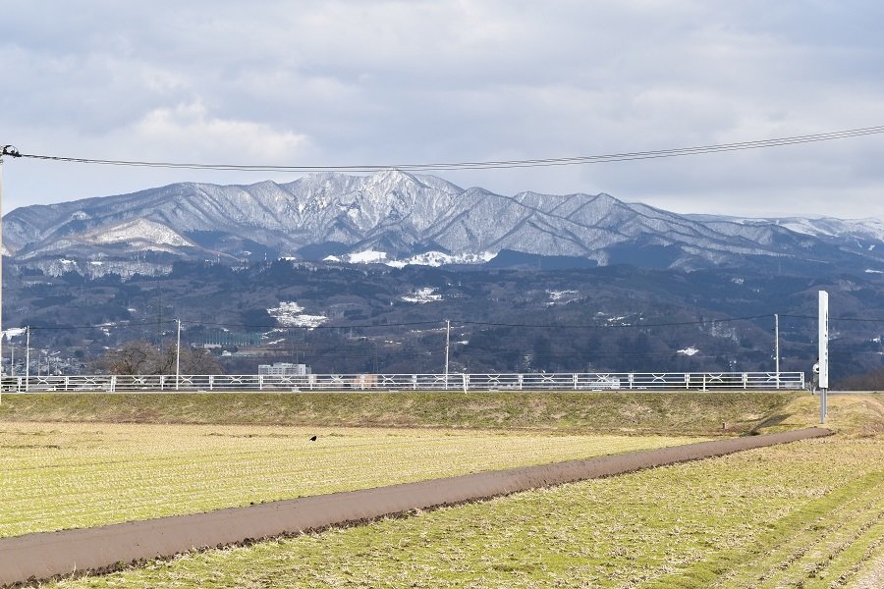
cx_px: 442
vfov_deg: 17.5
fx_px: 1915
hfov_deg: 26.0
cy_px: 294
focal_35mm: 78
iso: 200
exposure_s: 1/320
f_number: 9
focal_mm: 52
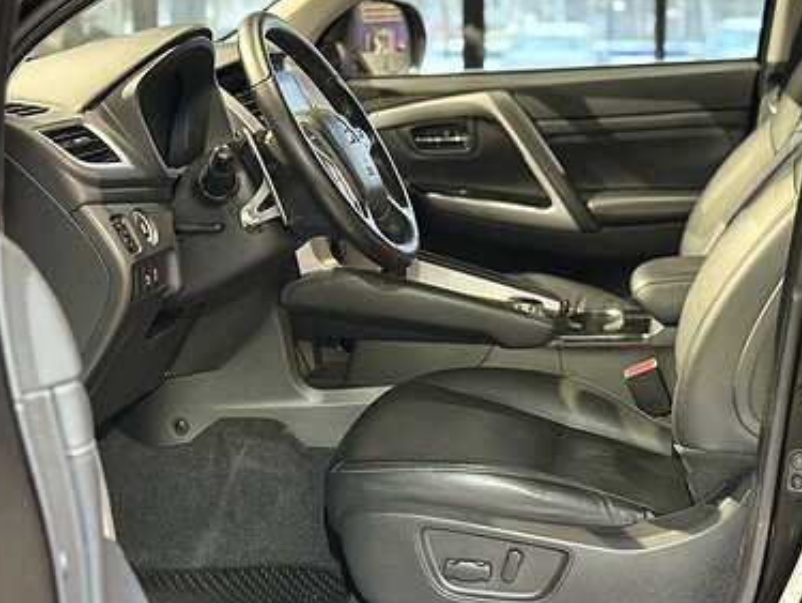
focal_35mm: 70
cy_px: 227
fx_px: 1623
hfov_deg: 27.6
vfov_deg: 21.0
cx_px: 522
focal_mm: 6.76
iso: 500
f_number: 1.78
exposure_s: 1/31
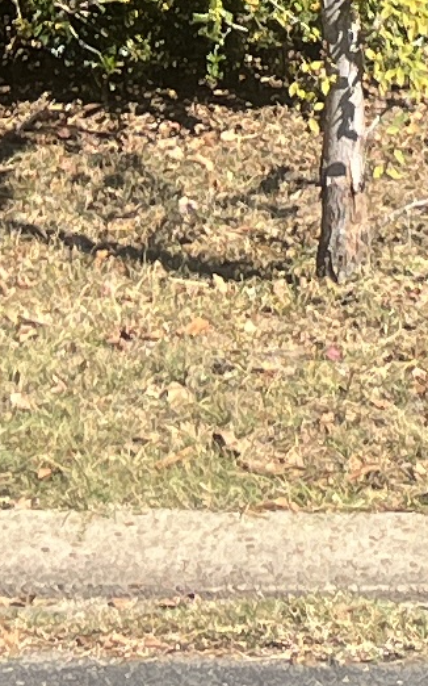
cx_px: 366
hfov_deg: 6.2
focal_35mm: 213
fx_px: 3977
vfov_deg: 9.0
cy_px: -879
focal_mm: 5.1
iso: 50
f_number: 1.6
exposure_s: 1/1389
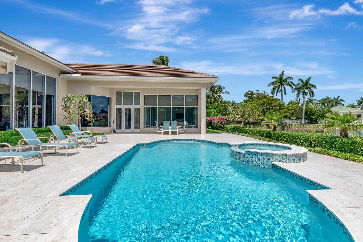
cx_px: 182
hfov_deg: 100.4
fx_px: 151
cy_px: 121
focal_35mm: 15
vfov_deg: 77.3
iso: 640
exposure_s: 1/5000
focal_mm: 10
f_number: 8
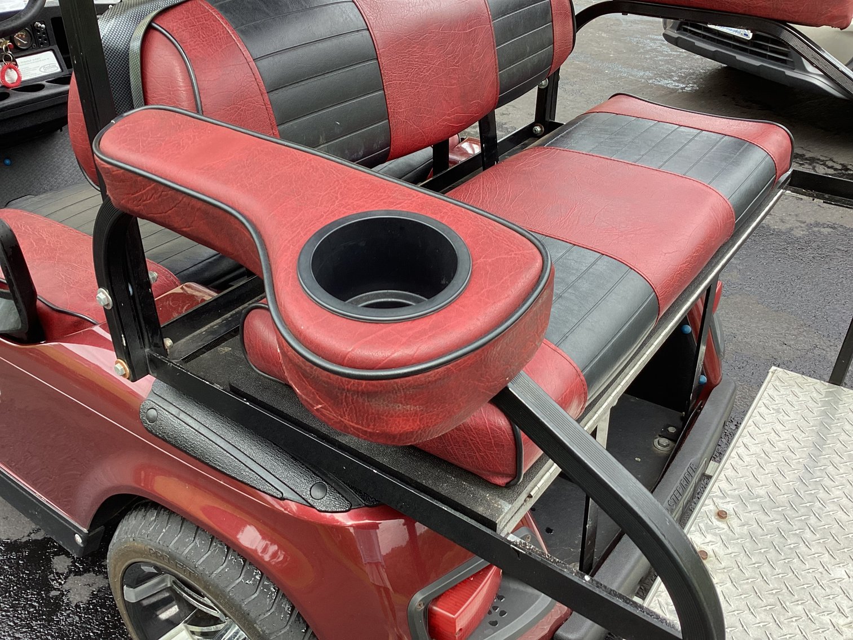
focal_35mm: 31
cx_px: 426
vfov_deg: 45.4
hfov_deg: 58.3
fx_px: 764
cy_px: 320
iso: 32
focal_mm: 3.3
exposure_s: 1/120
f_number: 2.4
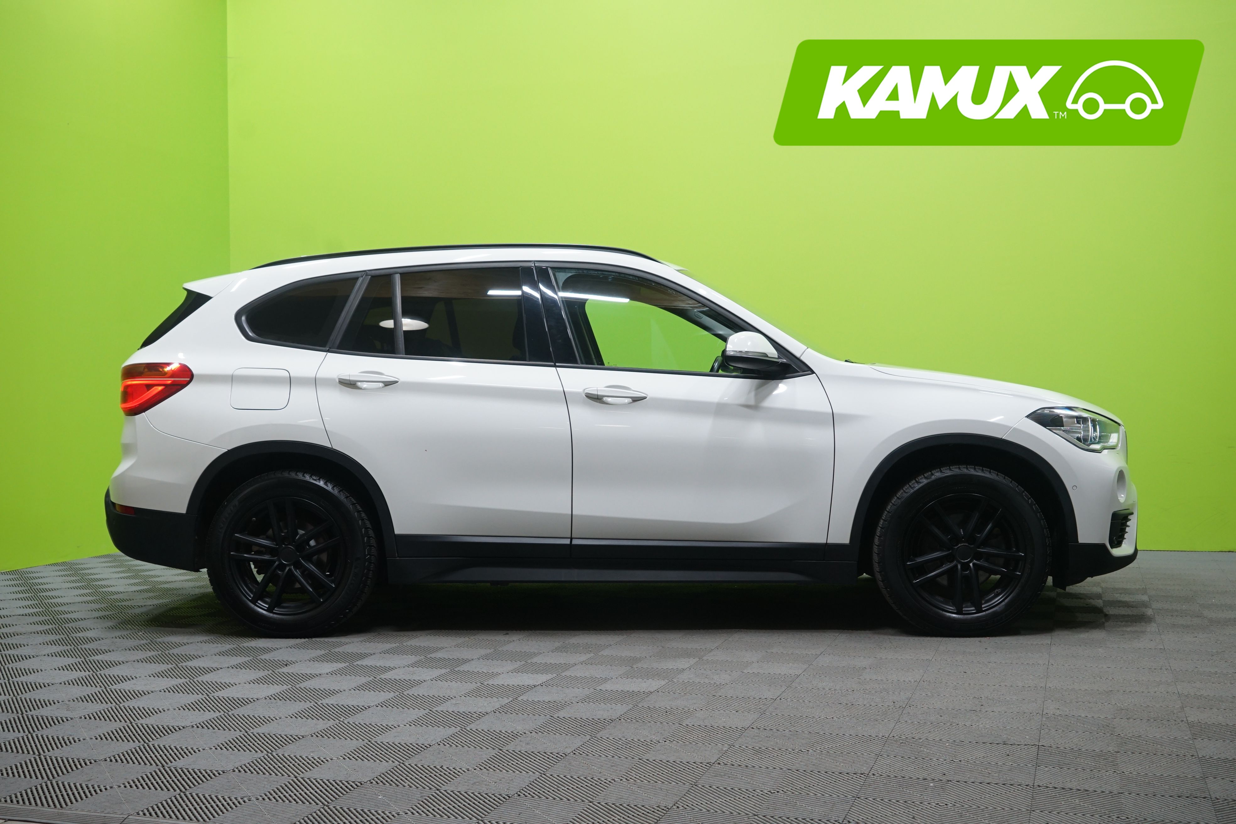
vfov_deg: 33.4
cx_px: 618
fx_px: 1373
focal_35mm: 40
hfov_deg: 48.5
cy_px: 412
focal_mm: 40
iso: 800
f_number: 5.6
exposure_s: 1/25
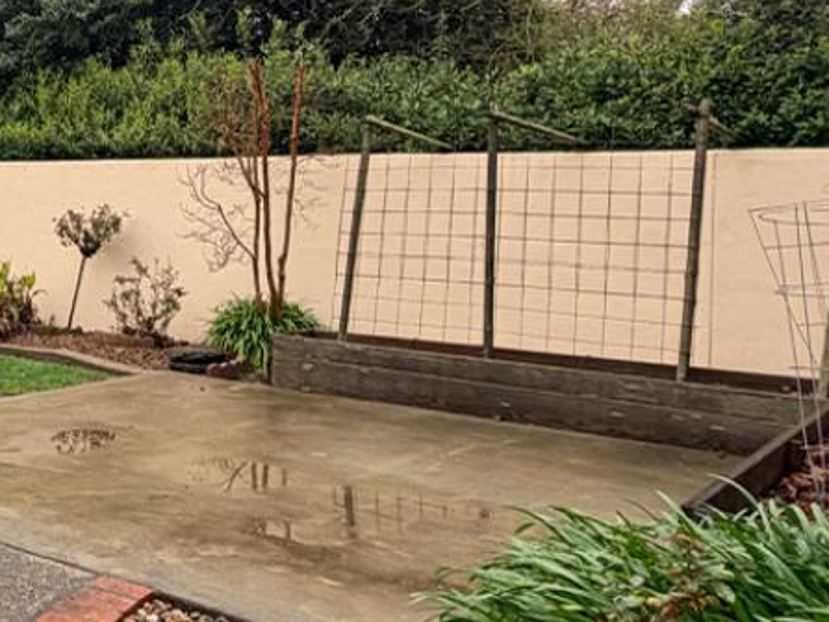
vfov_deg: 30.6
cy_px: 205
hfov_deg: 34.8
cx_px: -85
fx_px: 1125
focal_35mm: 47
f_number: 2.2
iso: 50
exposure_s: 1/388
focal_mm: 2.22
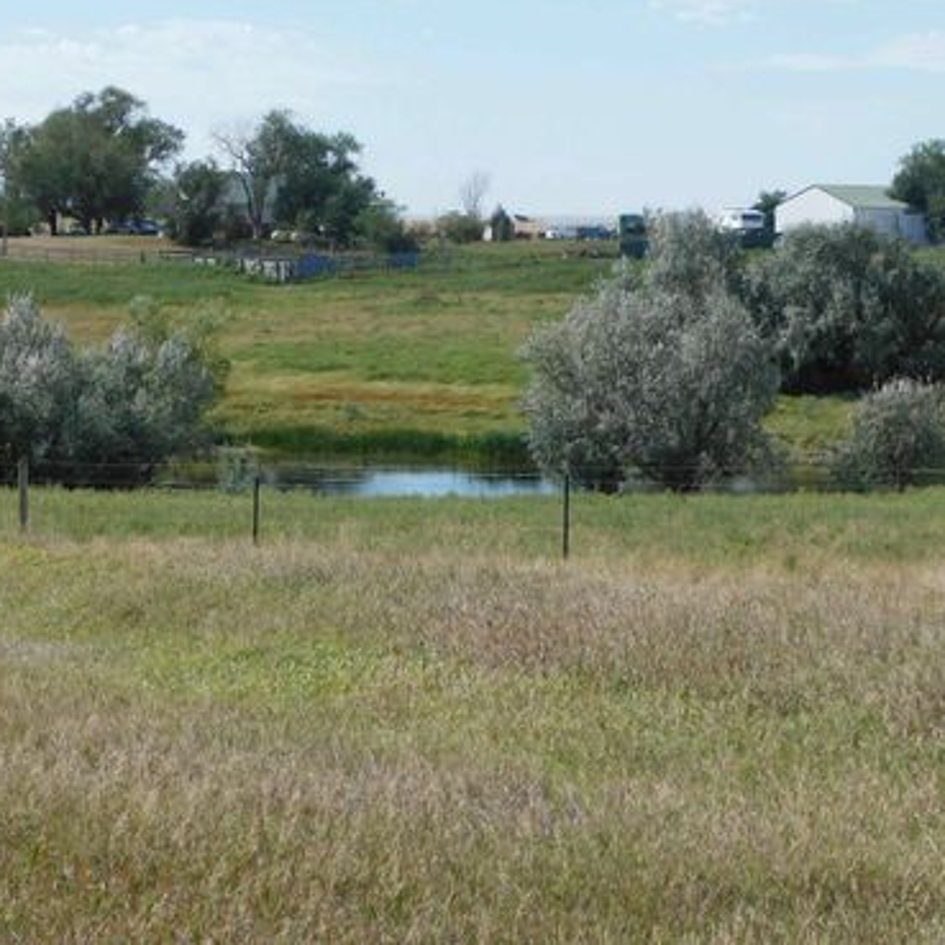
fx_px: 2625
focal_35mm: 85
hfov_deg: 20.4
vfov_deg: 20.4
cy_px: 472
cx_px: 525
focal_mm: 12.6
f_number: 4.3
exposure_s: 1/800
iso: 125
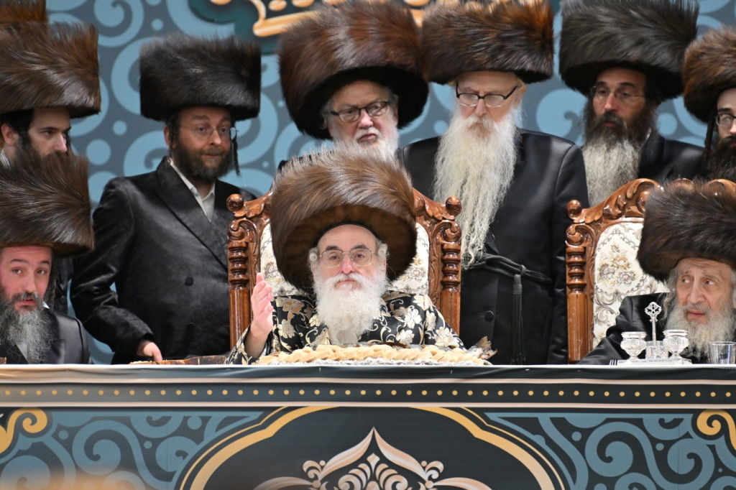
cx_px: 368
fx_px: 6131
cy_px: 245
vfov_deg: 4.6
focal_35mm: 300
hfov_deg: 6.9
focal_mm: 200
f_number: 2.8
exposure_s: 1/200
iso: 500
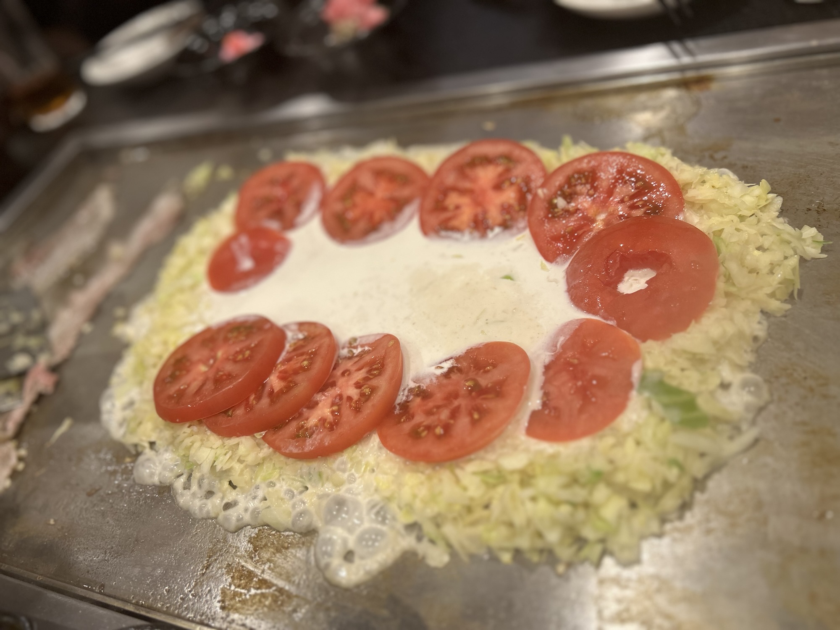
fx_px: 631
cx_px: 420
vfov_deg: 53.1
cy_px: 315
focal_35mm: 26
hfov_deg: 67.3
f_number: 1.5
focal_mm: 5.7
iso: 100
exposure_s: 1/100
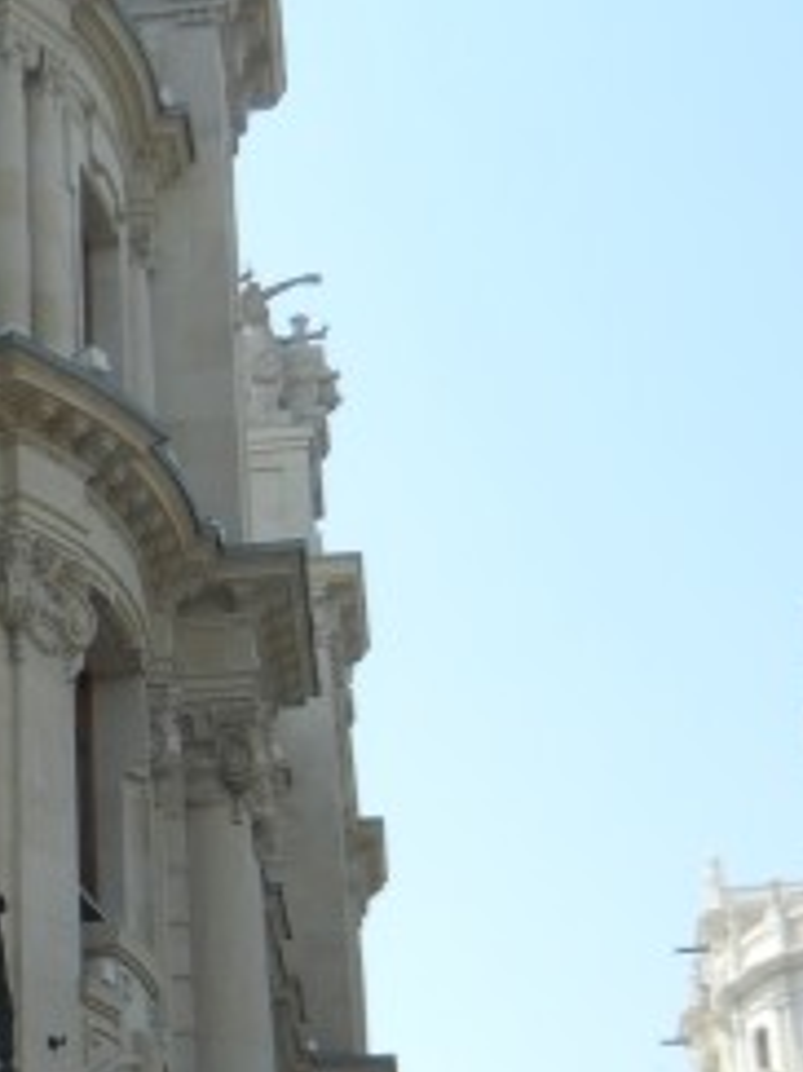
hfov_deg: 15.0
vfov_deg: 20.6
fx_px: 2941
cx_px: -163
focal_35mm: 95
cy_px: 657
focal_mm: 5.4
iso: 160
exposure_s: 1/270
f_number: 7
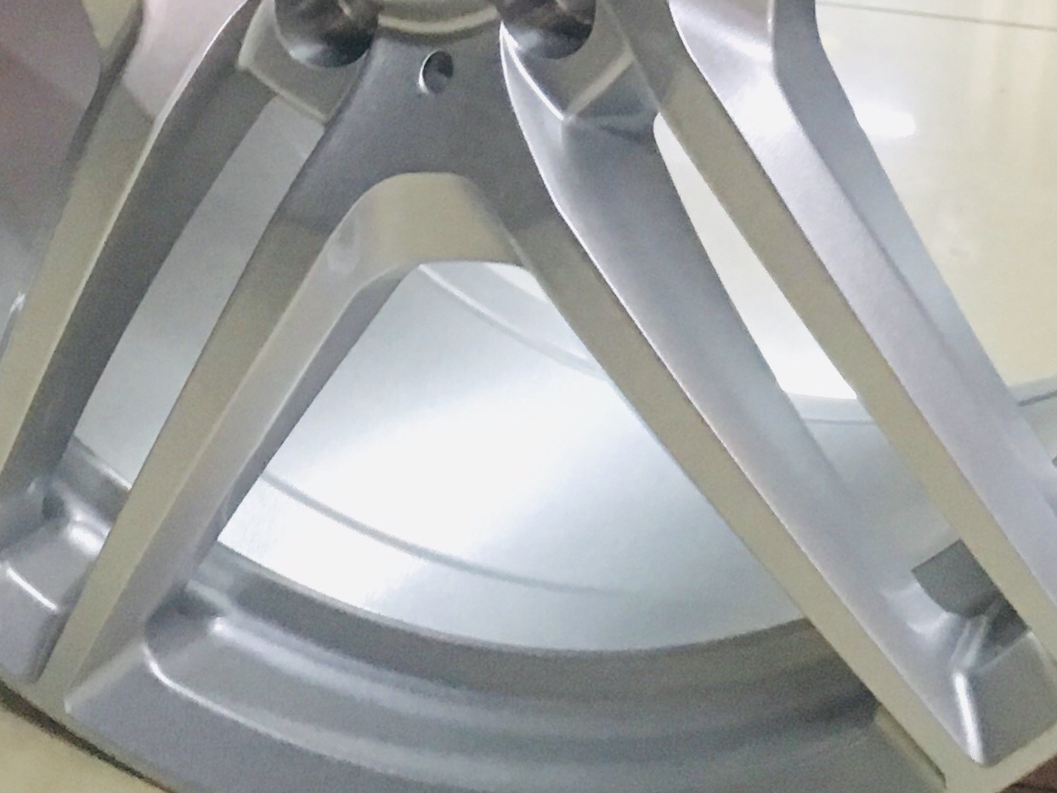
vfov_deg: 15.0
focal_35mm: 94
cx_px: 545
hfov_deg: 20.9
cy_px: -242
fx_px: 2870
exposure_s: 1/20
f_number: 2.2
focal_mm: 4.15
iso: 200
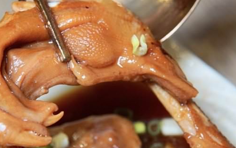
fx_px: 592
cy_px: 82
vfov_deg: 14.2
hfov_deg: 22.5
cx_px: 99
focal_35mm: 92
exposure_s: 1/60
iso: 320
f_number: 4
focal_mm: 30
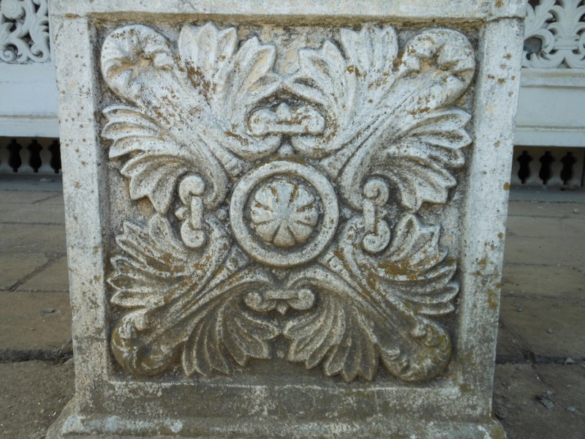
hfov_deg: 49.0
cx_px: 292
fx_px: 642
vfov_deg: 37.7
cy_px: 220
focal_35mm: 38
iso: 100
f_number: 3.6
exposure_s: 1/400
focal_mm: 6.8
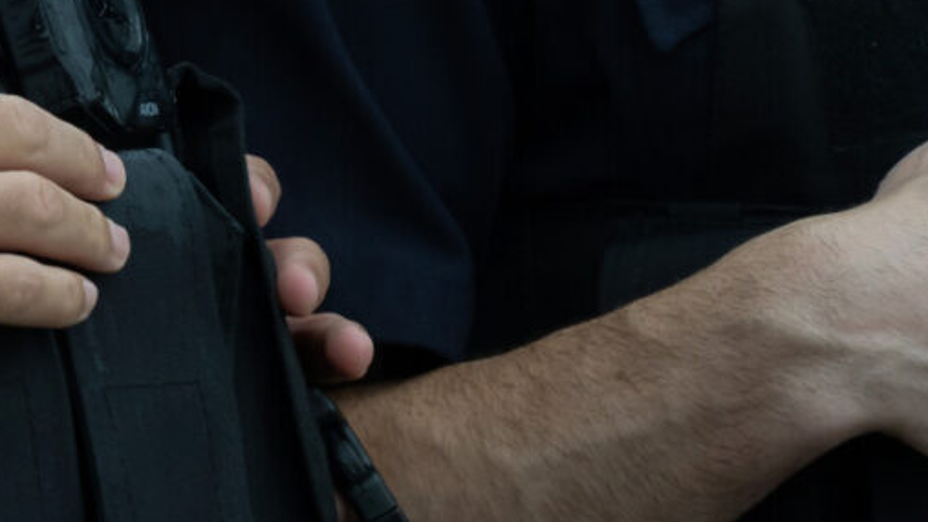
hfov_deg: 4.4
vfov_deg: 2.5
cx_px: 135
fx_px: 12105
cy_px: -604
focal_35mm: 492
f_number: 5.6
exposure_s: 1/160
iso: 800
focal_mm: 93
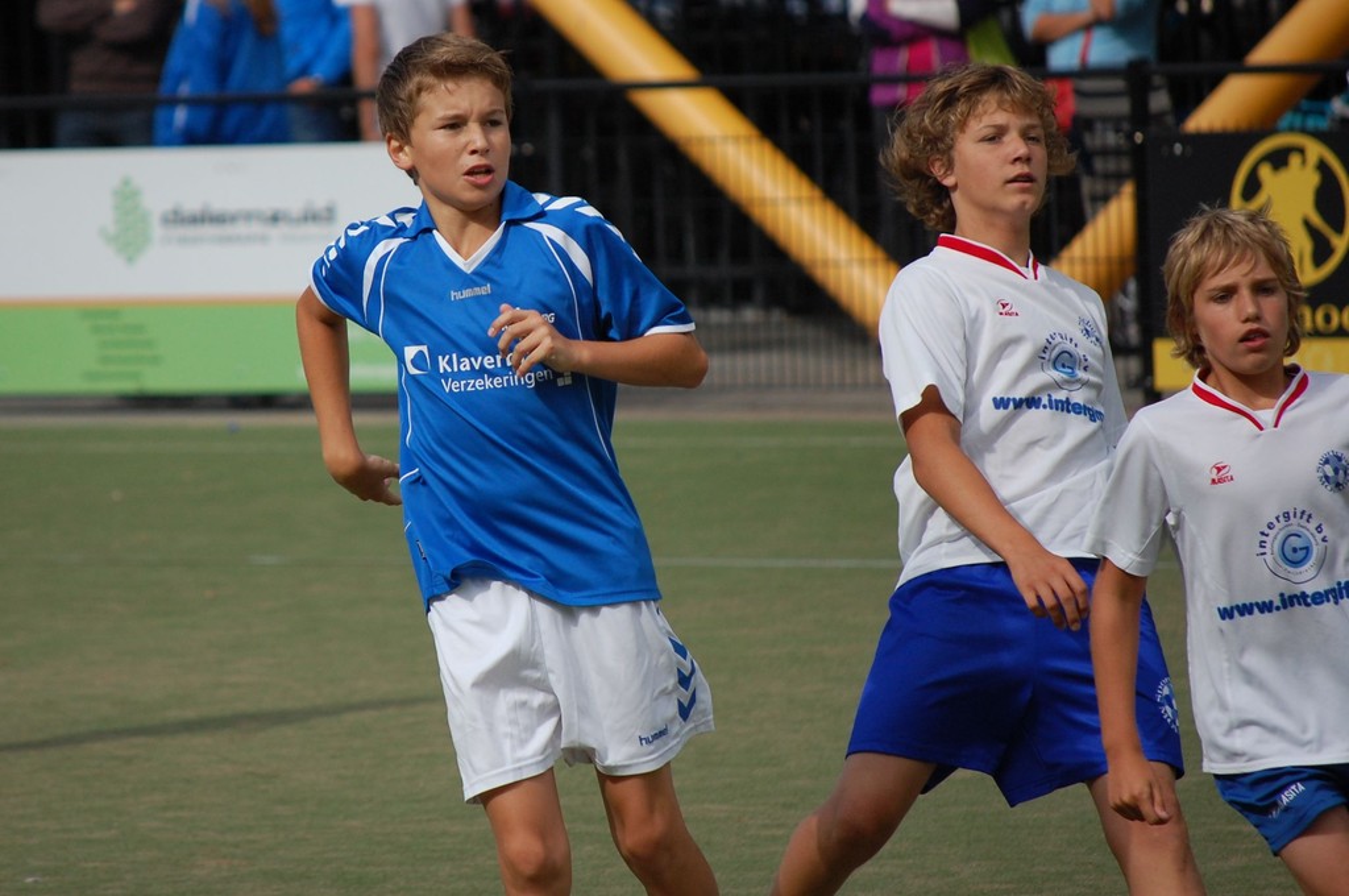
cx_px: 674
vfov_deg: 4.6
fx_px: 11227
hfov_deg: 6.9
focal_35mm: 300
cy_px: 448
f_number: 5.6
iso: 400
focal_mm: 200
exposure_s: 1/2000
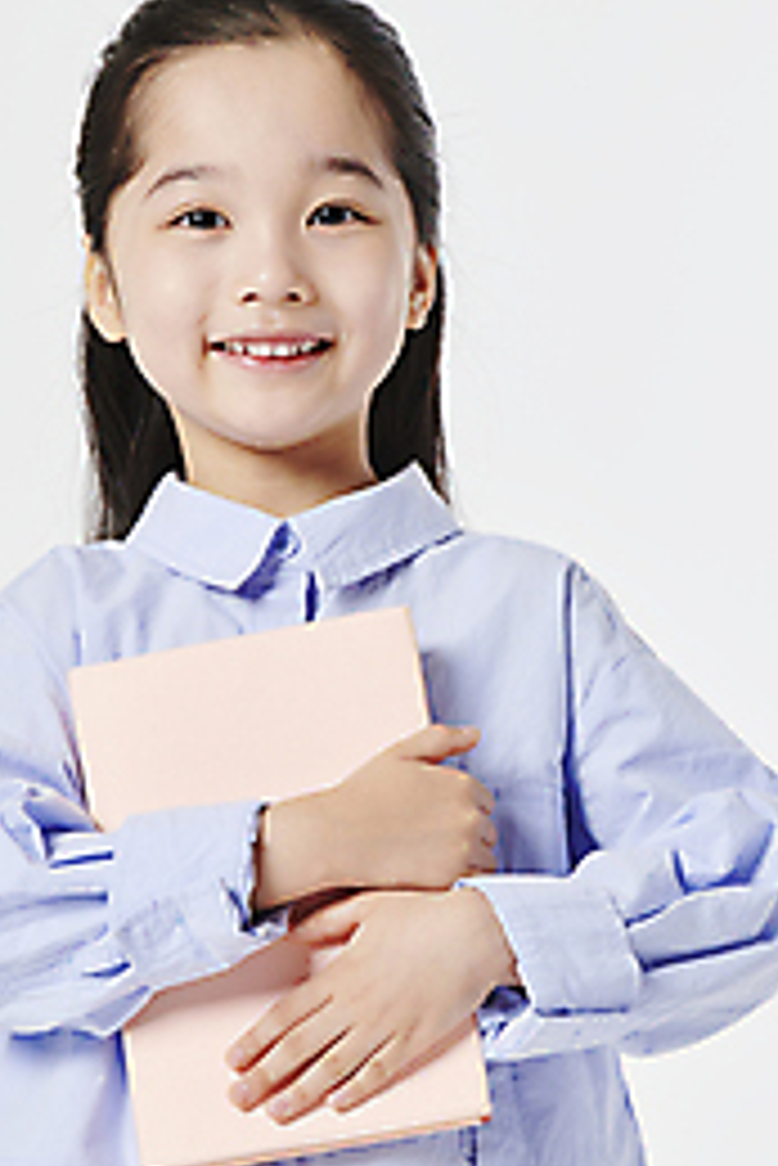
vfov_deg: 8.3
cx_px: 326
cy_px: 666
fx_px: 7996
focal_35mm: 247
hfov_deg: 5.6
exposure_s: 1/125
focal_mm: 160
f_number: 11
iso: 100
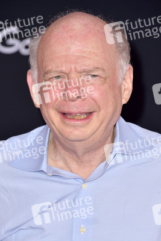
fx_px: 1676
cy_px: 120
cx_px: 80
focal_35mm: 250
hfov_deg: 5.5
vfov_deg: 8.2
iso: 500
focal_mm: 250
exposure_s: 1/250
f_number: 7.1
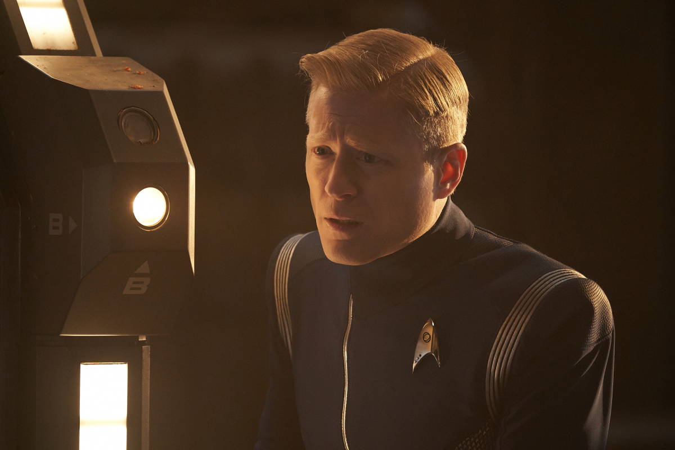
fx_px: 7499
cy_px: 225
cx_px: 338
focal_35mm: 400
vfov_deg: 3.4
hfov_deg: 5.2
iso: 4000
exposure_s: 1/100
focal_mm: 400
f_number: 5.6
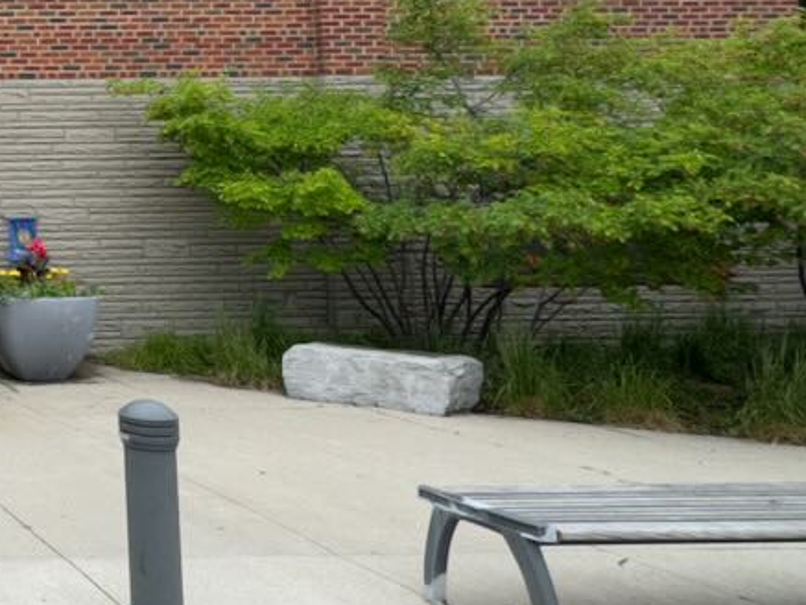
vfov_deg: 34.2
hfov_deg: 30.7
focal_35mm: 41
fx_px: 955
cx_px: -338
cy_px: 127
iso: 50
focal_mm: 2.22
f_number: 2.2
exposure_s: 1/565
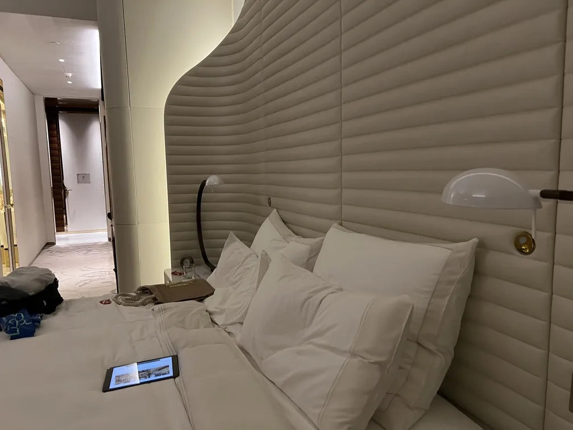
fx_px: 430
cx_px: 286
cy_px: 215
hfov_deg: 67.3
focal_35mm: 26
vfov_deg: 53.1
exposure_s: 1/40
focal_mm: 5.7
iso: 500
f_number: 1.5
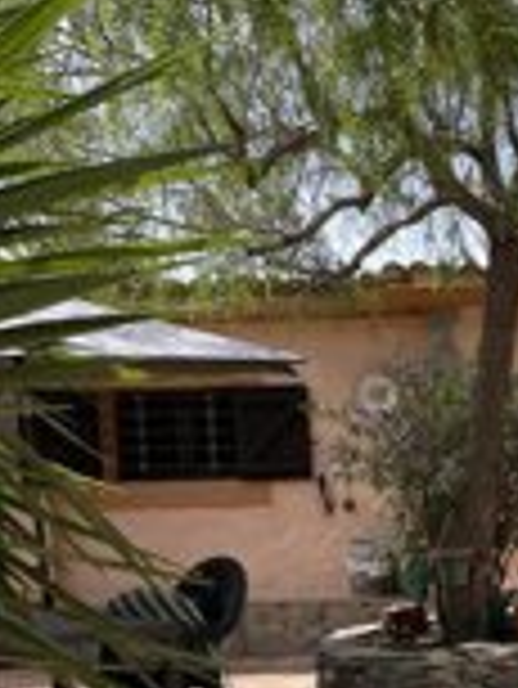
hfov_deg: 20.2
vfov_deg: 30.6
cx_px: 806
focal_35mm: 61
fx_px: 1215
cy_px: 580
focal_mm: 4.2
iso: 32
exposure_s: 1/1595
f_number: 1.6
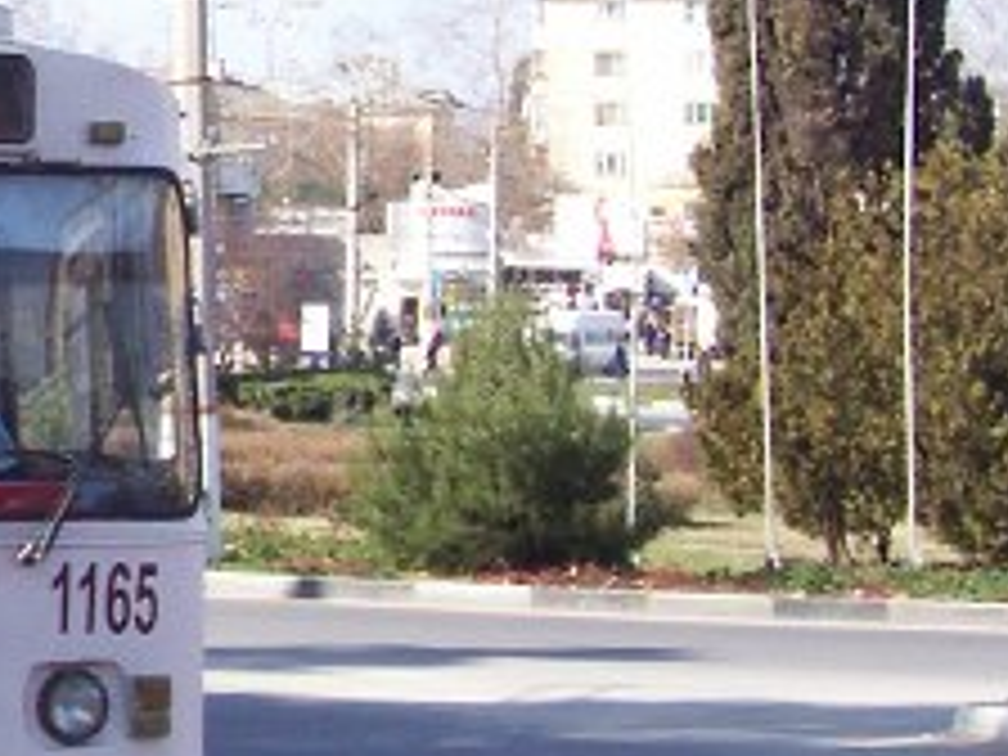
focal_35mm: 152
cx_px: -369
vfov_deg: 9.7
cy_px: 158
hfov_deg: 12.5
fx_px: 4426
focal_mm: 5.6
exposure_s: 1/246
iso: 80
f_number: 5.1
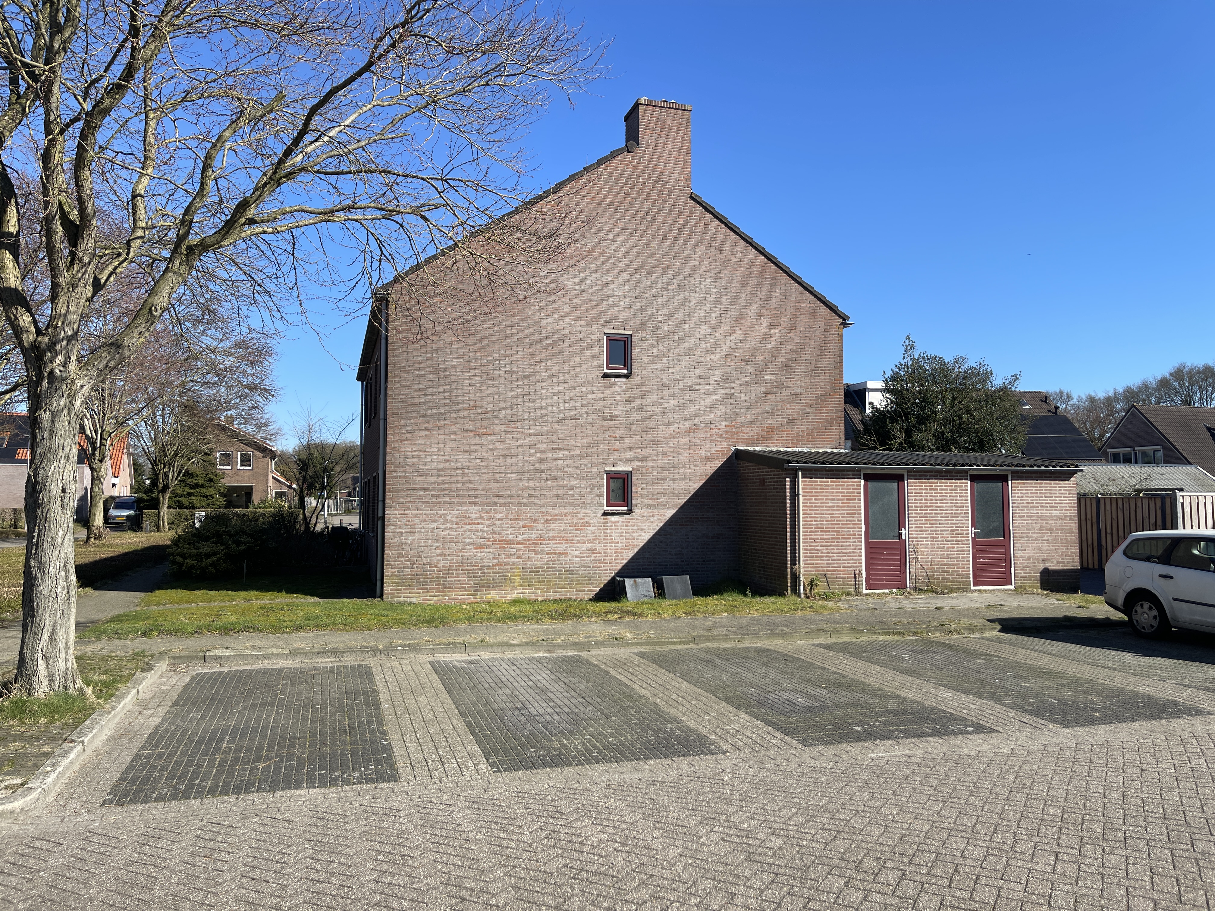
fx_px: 877
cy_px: 456
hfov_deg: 69.4
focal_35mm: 25
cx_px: 608
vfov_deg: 54.9
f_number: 1.6
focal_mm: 5.1
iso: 32
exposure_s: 1/2433
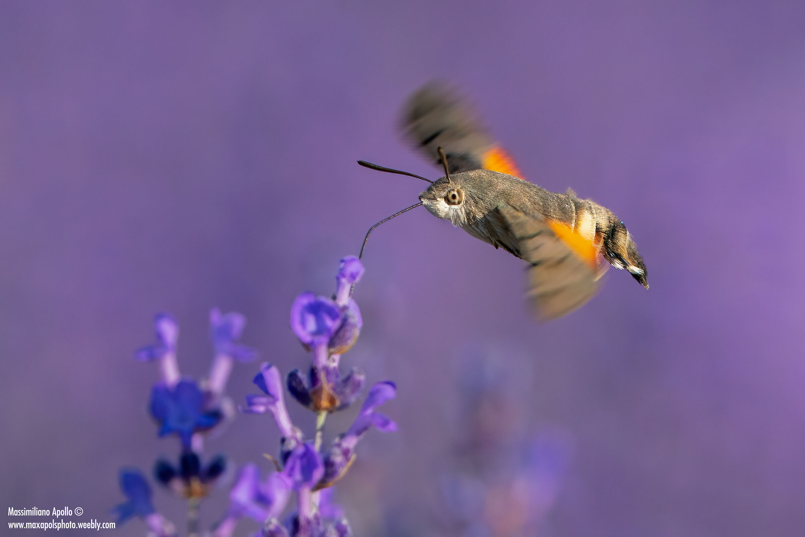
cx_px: 402
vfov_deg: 2.3
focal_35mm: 600
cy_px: 268
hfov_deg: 3.4
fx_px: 13416
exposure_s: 1/3200
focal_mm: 600
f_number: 7.1
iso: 1600
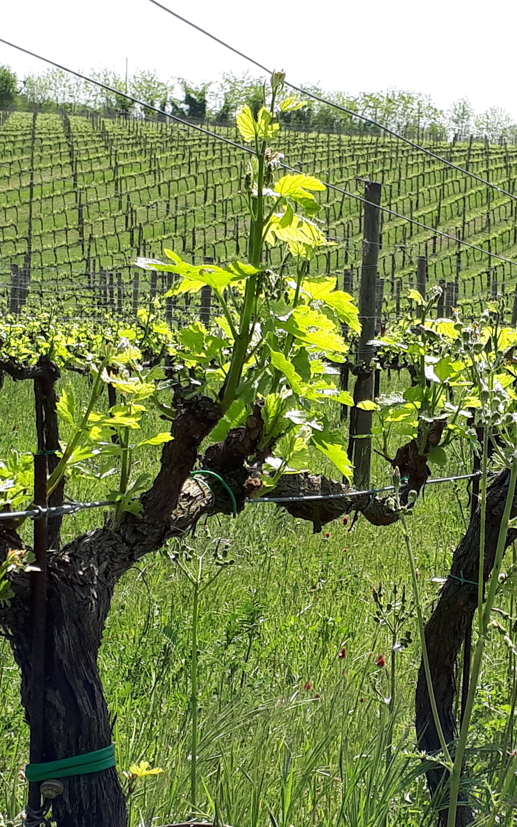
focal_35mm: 39
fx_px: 879
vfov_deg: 50.4
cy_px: 416
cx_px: 406
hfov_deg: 32.0
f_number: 1.9
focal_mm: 3.6
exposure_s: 1/920
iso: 40
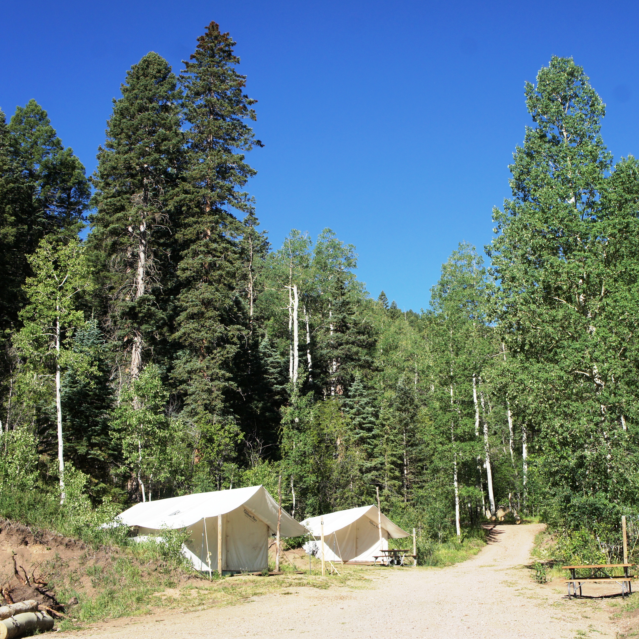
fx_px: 1044
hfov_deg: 33.7
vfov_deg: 34.0
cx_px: 434
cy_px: 319
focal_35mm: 50
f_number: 8
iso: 200
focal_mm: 26
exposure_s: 1/320
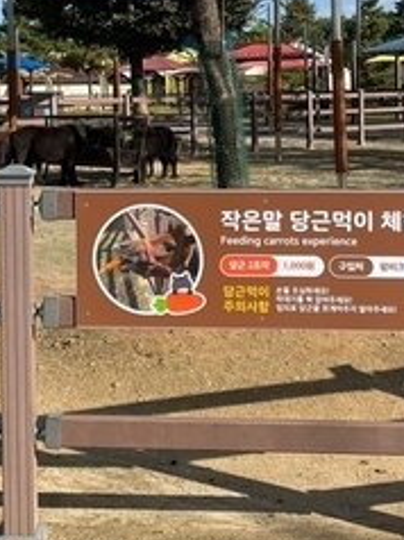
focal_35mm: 62
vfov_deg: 30.6
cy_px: 124
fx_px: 967
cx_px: 144
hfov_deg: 23.5
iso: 32
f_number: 1.6
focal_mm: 4.2
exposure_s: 1/2959
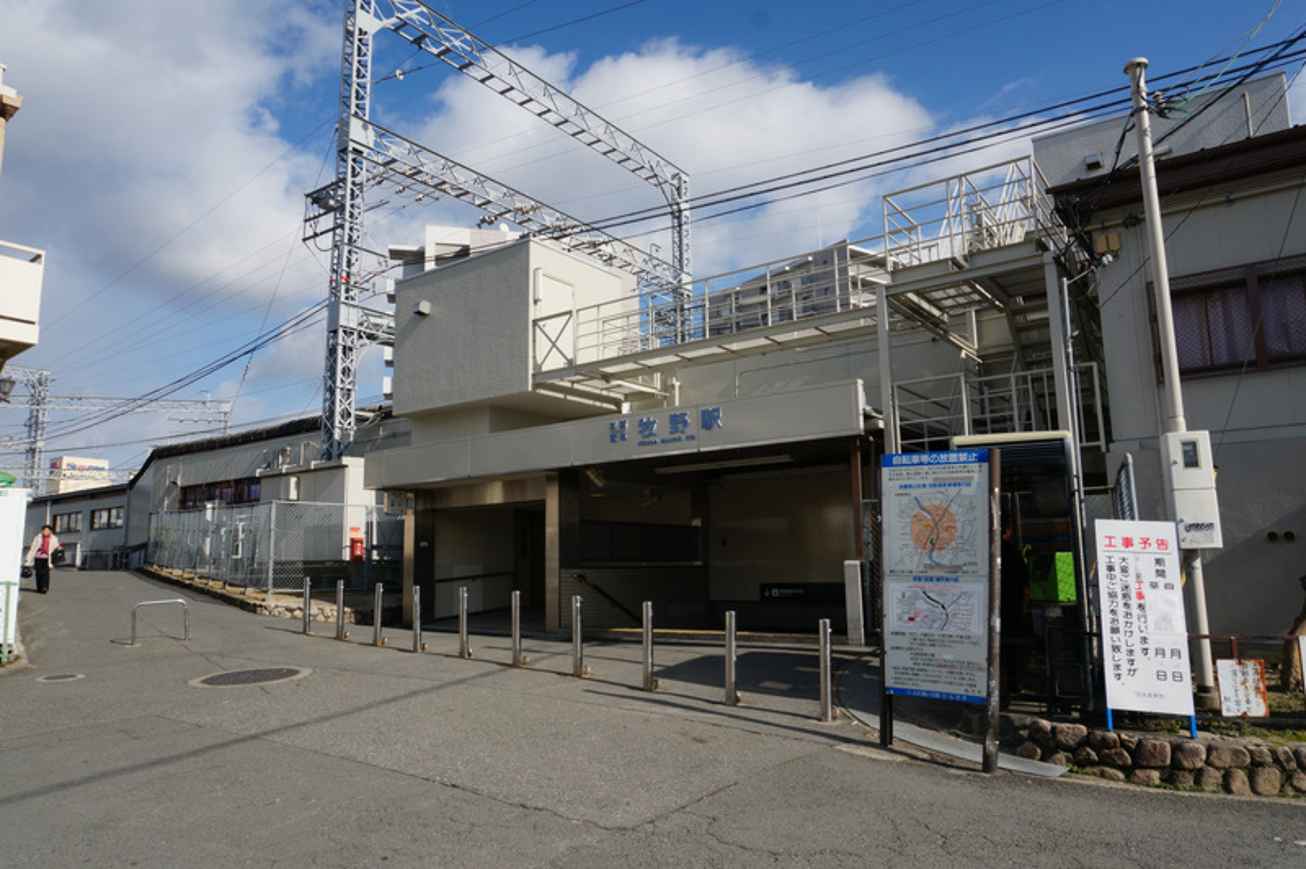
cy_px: 434
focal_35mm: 24
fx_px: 870
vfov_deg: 53.1
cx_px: 653
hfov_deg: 73.8
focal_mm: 16
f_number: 11
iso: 100
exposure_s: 1/200
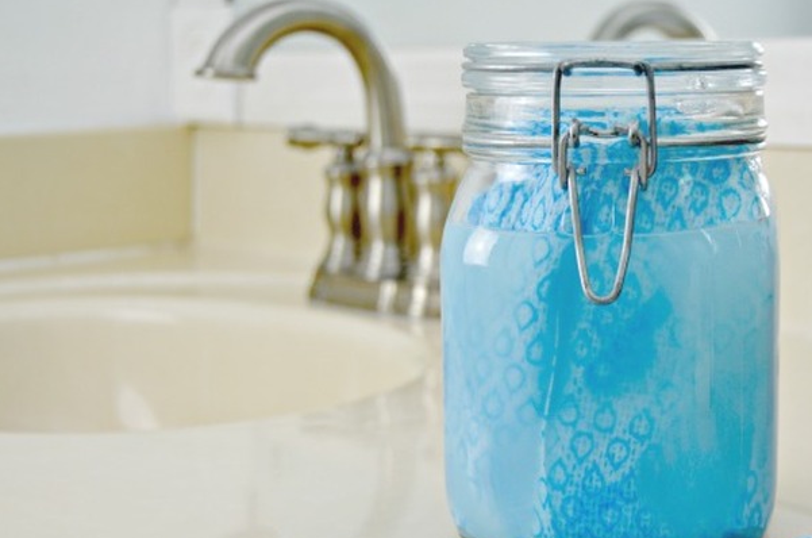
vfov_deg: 18.3
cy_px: 333
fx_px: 1666
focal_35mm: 74
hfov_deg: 27.3
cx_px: 519
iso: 400
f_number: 5.6
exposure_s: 1/125
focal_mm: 38
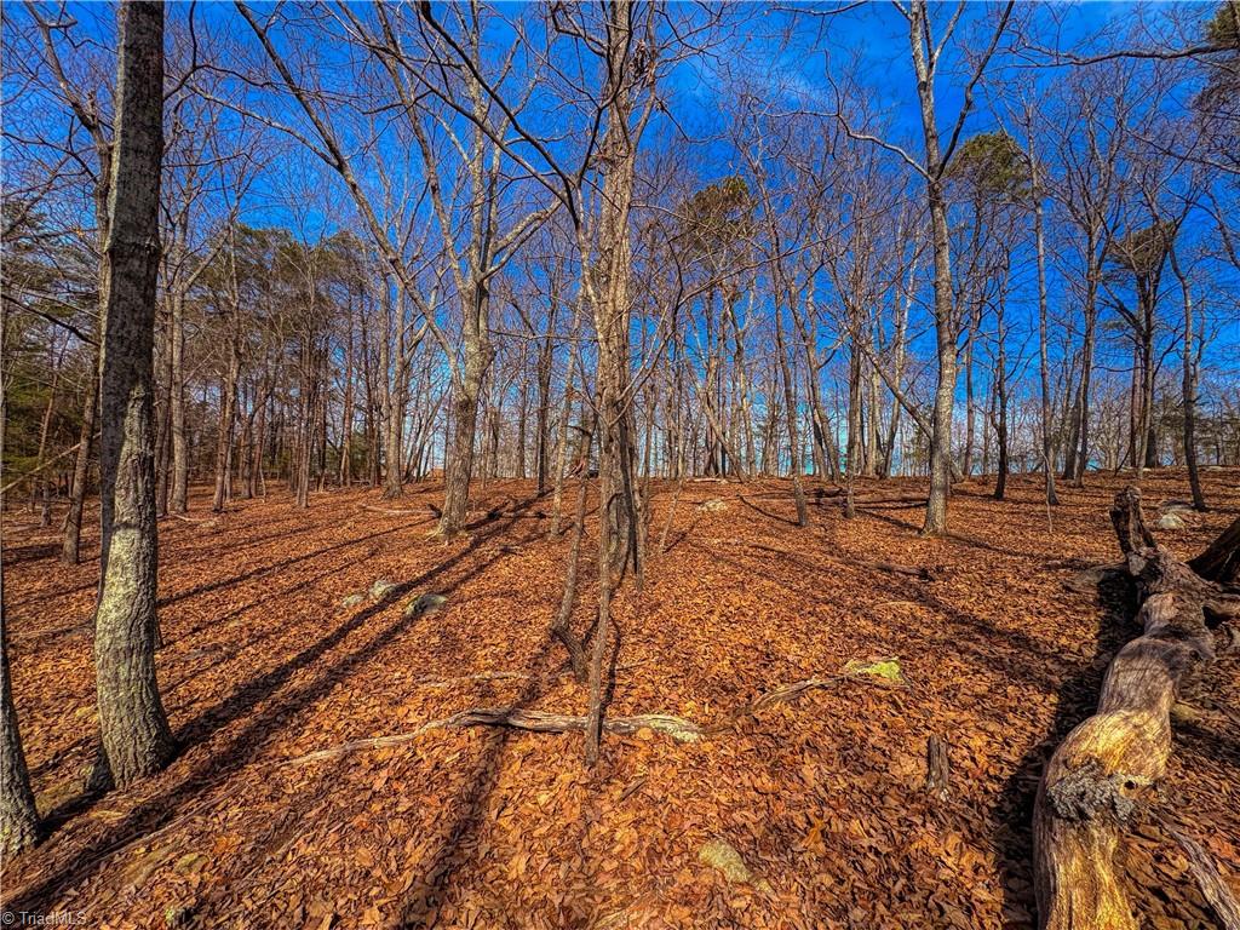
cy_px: 465
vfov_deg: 85.7
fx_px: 502
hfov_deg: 102.1
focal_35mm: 14
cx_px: 620
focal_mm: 2.22
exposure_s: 1/1160
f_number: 2.2
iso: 40
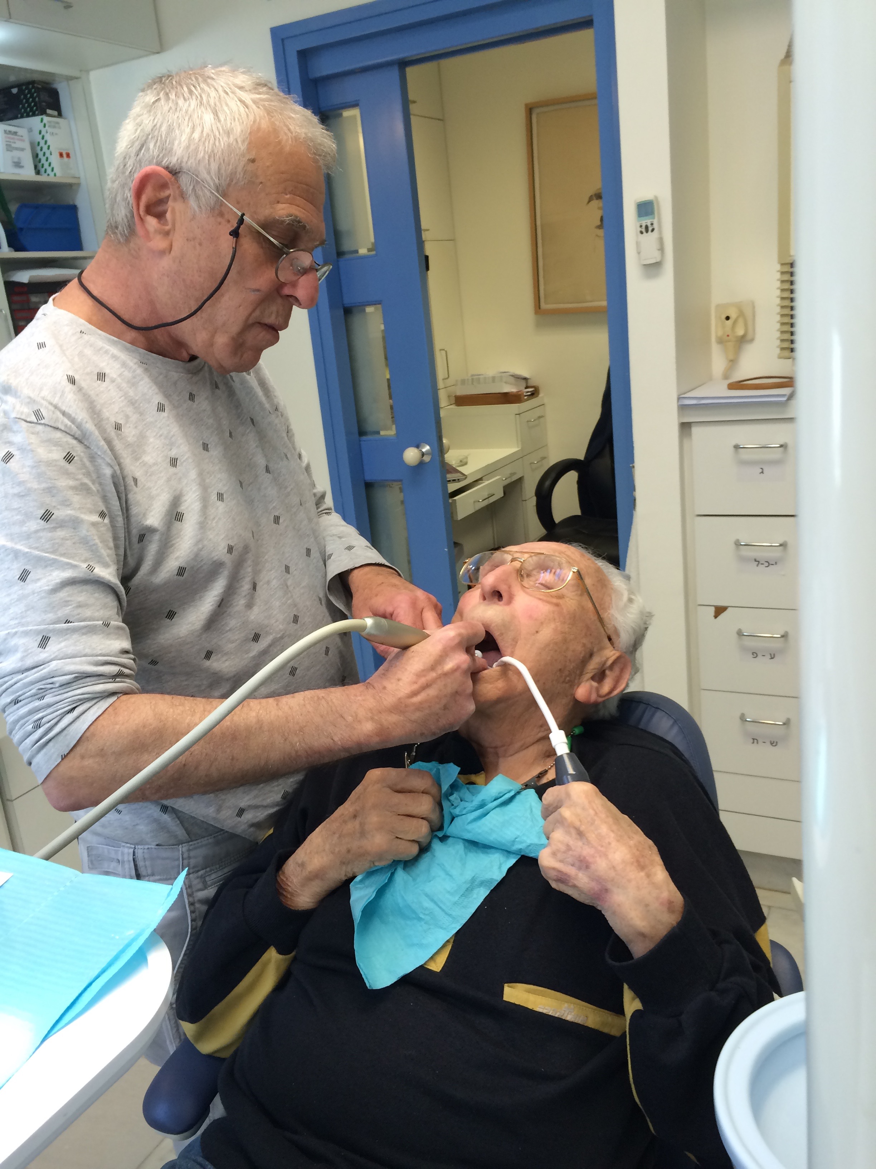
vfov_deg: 61.7
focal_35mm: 29
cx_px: 438
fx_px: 979
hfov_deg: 48.2
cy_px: 584
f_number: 2.2
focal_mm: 4.15
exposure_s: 1/33
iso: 40
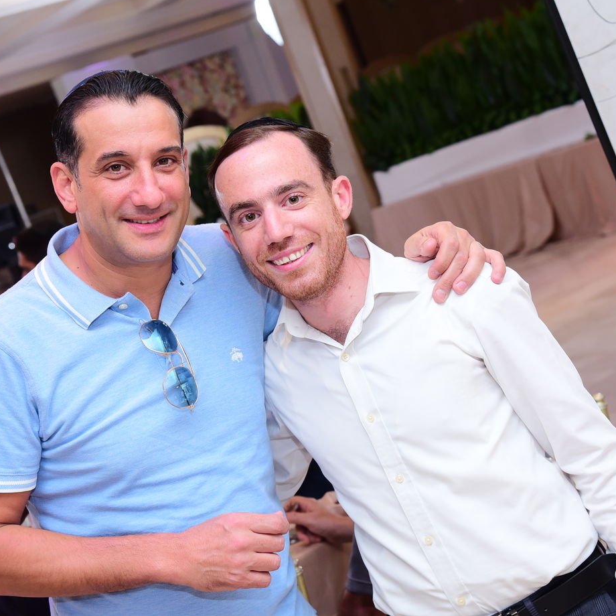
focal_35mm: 75
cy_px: 304
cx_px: 246
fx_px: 1510
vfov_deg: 23.1
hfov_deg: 23.0
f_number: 5
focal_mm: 58
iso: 1250
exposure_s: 1/160
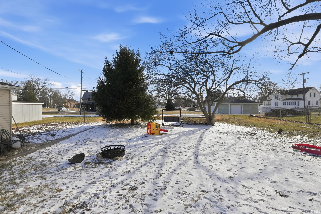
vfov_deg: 77.3
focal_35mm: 15
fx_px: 134
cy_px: 107
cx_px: 160
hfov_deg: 100.4
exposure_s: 1/800
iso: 640
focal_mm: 10
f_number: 16
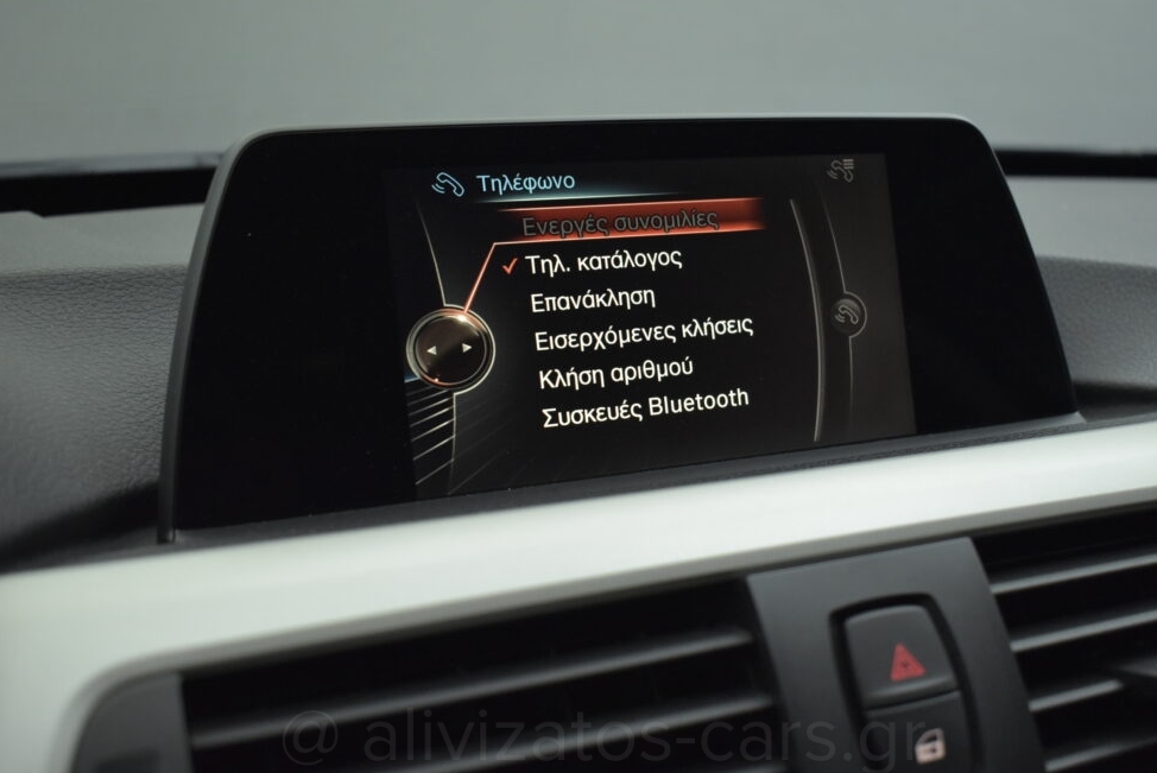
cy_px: 391
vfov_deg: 32.7
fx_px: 1319
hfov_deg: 47.4
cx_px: 602
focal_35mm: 41
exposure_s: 1/125
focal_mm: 26
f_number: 4
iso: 1600
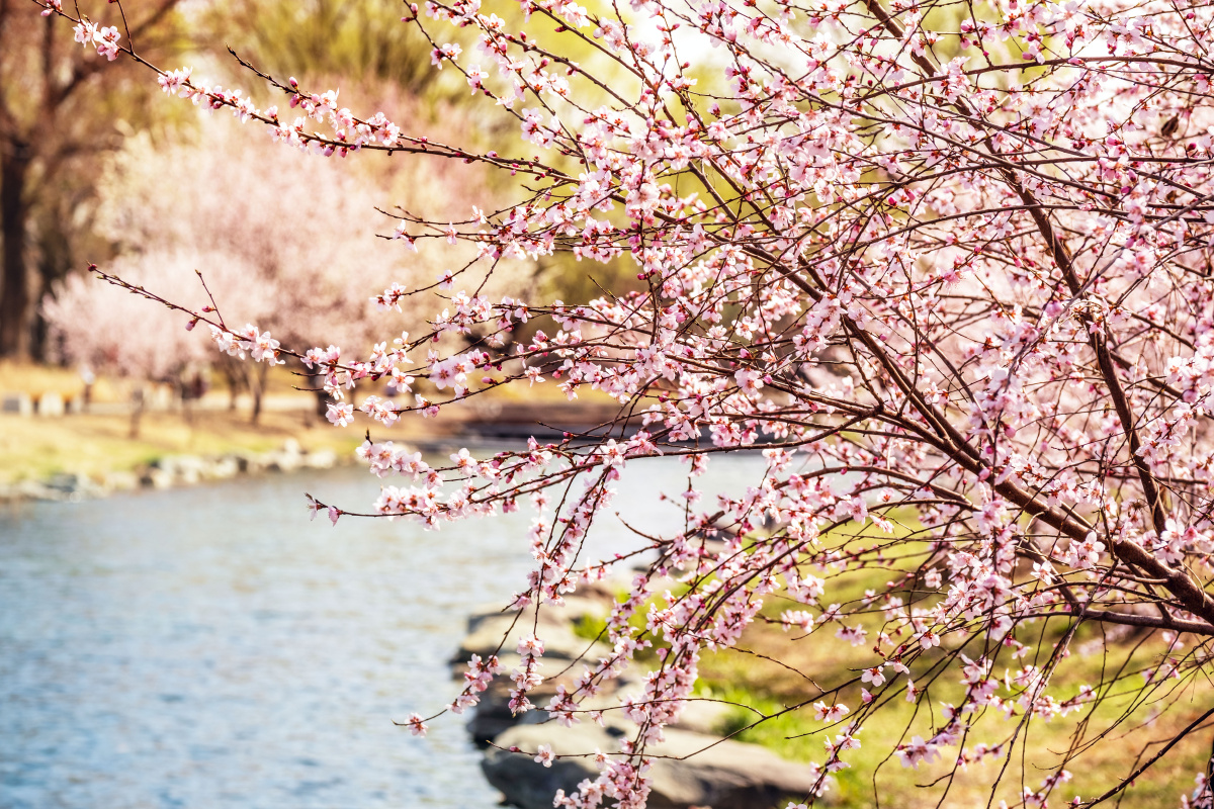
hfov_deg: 16.9
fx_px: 4080
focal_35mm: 121
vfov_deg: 11.3
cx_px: 607
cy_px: 404
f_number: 5
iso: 160
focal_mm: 80.4
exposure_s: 1/480
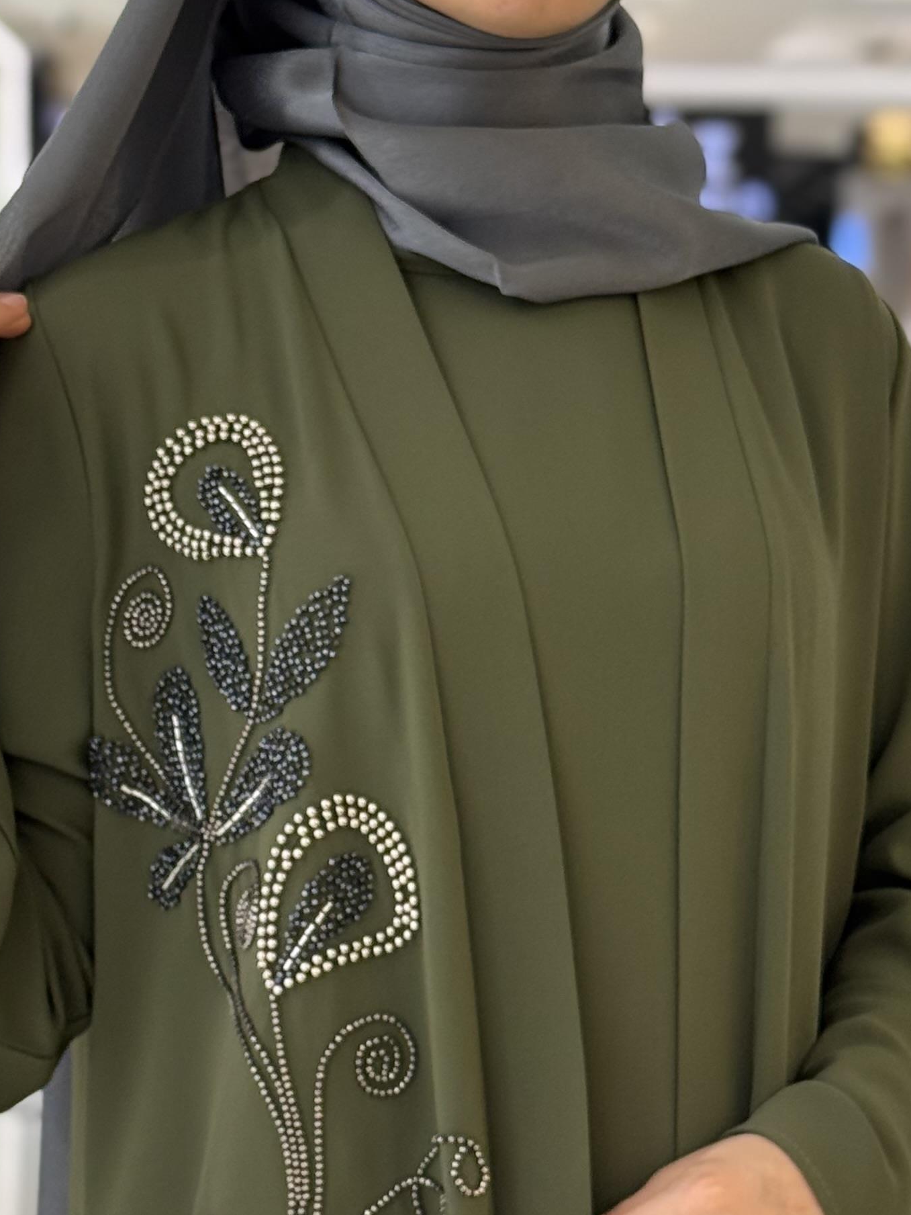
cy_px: 628
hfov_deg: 13.8
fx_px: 3754
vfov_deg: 18.4
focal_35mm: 107
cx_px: 576
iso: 80
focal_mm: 6.76
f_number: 1.78
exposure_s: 1/100
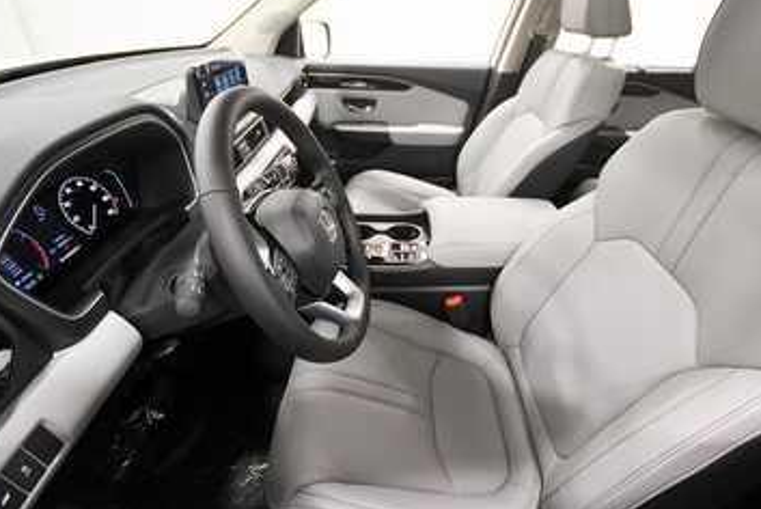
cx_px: 401
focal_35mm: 17
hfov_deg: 93.1
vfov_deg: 70.5
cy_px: 253
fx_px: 360
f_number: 4
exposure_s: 1/125
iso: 2500
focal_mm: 10
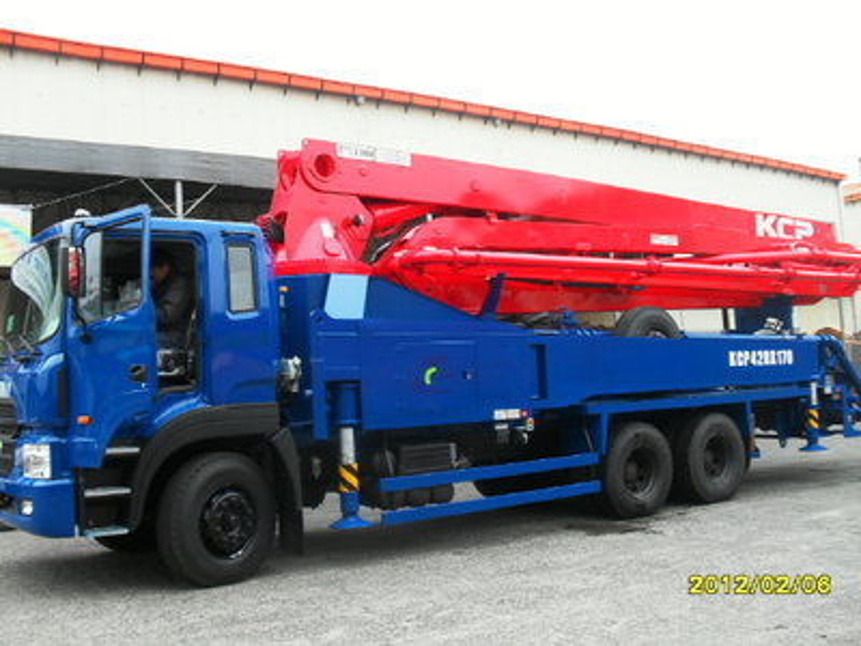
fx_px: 871
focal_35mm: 35
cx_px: 430
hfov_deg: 52.6
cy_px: 323
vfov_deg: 40.7
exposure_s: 1/180
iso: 100
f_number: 3.2
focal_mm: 6.3
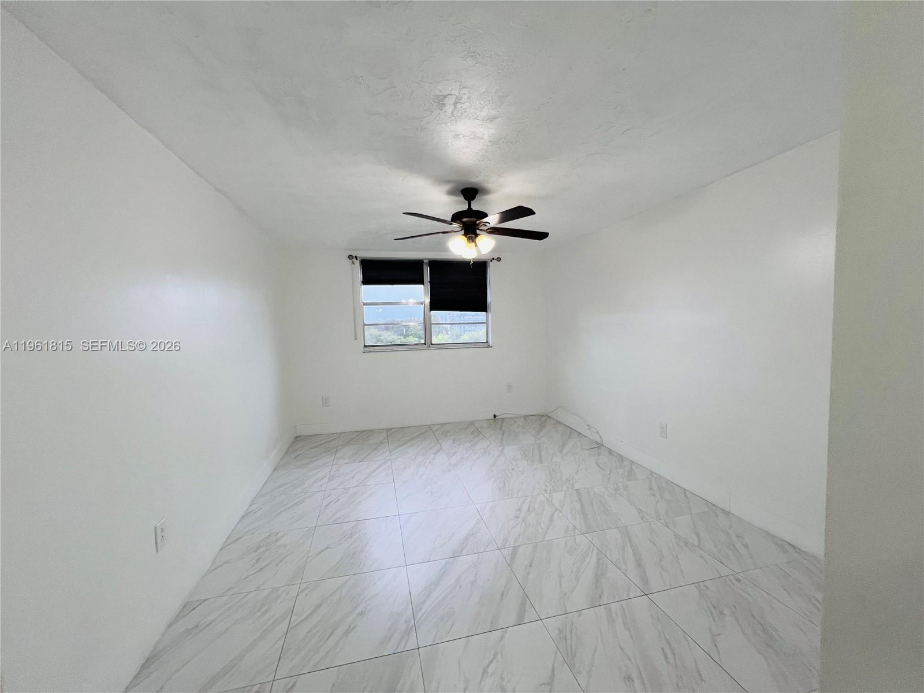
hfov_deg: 106.2
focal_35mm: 13
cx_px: 462
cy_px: 346
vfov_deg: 89.9
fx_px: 347
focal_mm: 1.57
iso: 160
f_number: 1.8
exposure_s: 1/120
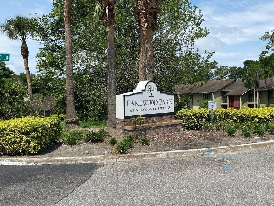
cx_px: 154
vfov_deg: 40.4
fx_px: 277
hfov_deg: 52.5
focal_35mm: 35
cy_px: 128
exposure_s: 1/3205
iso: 32
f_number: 1.8
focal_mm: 4.25
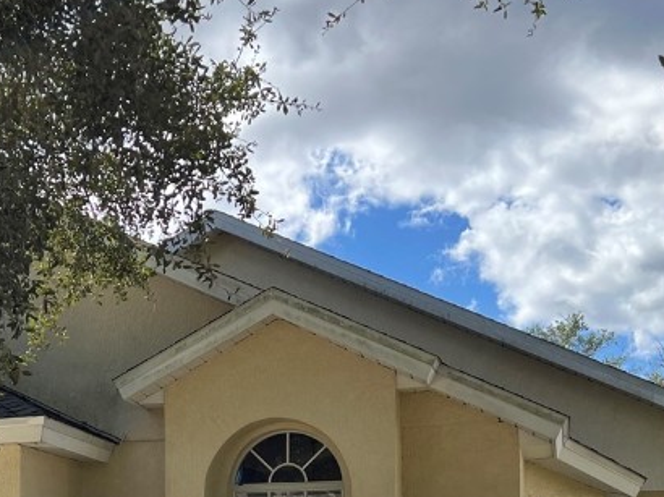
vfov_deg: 21.4
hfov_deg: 29.0
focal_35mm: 65
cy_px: 547
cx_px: 109
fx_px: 1246
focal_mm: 5.7
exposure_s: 1/2208
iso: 50
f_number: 1.5
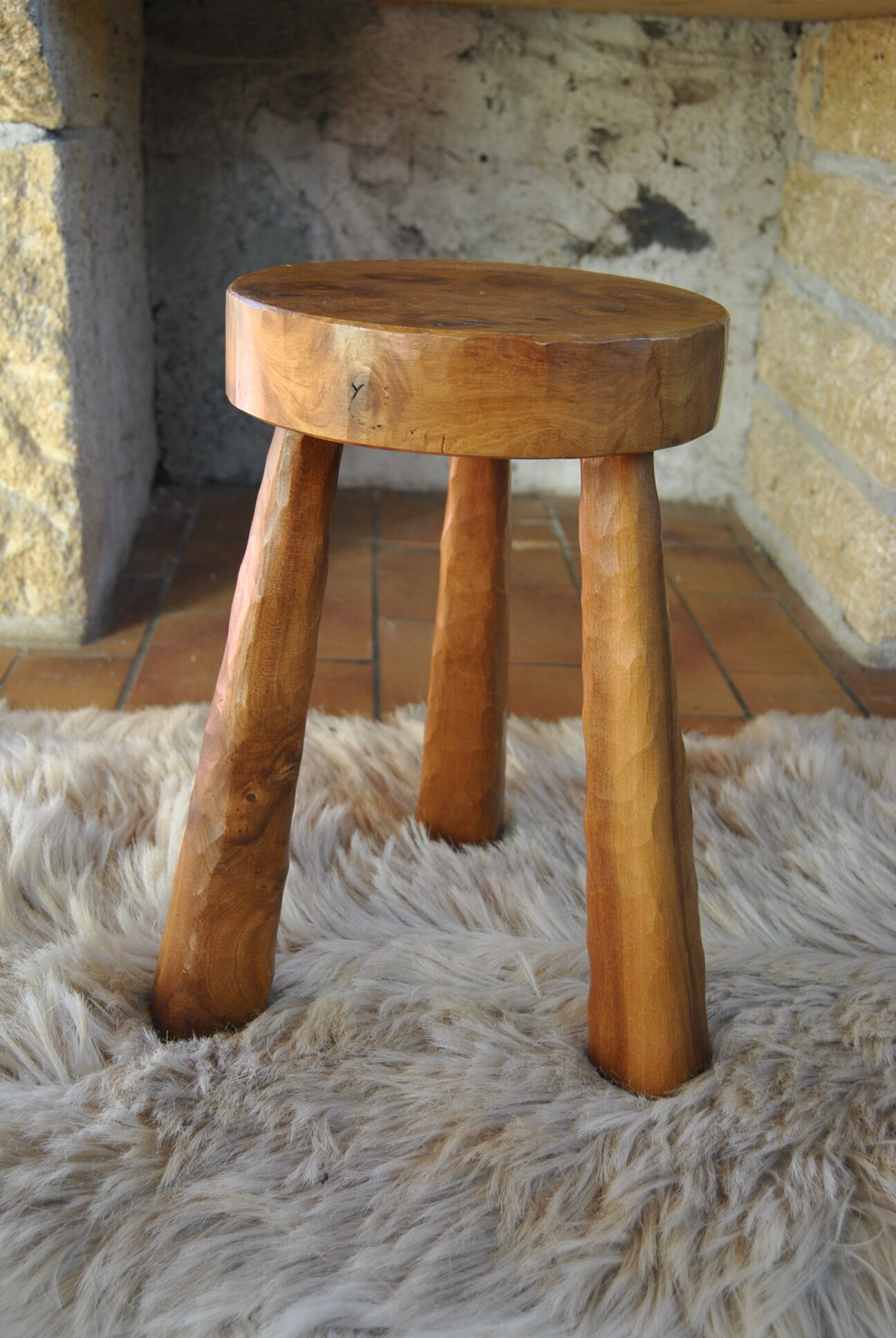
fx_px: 1452
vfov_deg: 49.5
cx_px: 448
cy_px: 669
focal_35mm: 39
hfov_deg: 34.3
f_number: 4
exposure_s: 1/40
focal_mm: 26
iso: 200
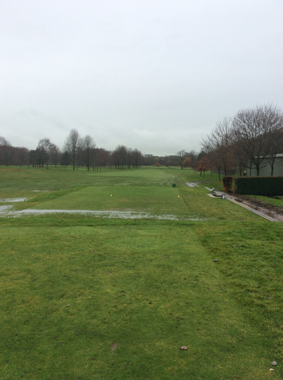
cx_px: 142
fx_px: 350
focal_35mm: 32
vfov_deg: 56.9
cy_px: 190
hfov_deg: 44.1
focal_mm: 3.3
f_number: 2.4
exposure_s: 1/170
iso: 32
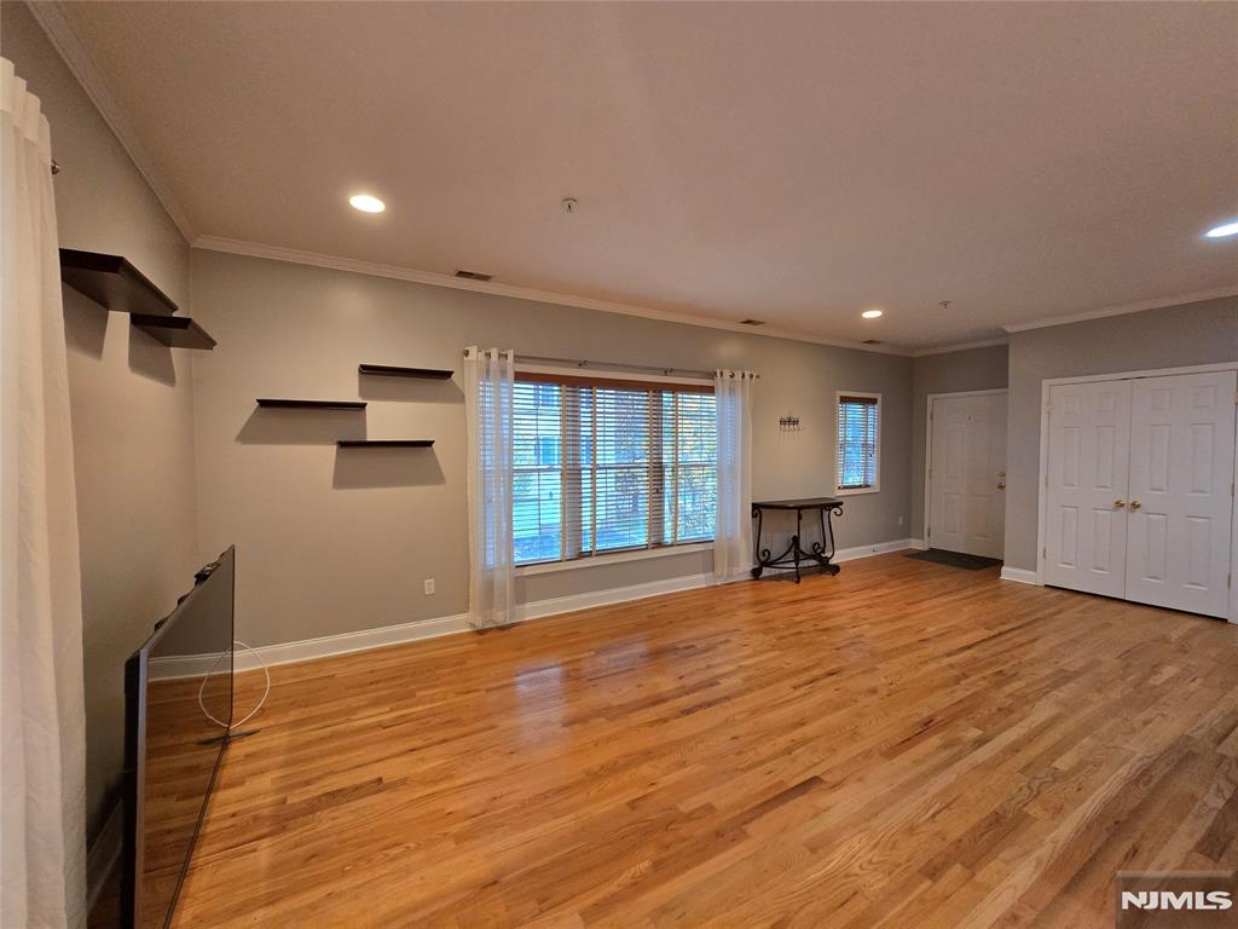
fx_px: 465
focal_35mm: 13
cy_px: 464
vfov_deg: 89.9
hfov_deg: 106.2
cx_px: 619
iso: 400
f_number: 2.2
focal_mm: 2.2
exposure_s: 1/60
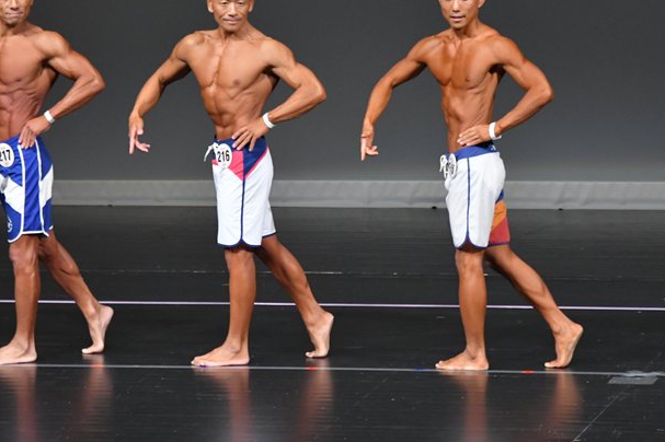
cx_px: 295
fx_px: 7071
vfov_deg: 3.6
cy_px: 175
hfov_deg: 5.4
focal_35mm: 383
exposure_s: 1/400
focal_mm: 200
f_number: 5.6
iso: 4000
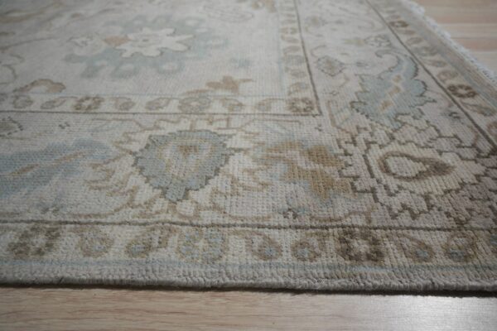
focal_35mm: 24
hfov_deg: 73.7
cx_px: 248
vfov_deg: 53.1
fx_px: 331
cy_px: 166
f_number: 5.6
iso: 500
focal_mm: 24
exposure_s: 1/160
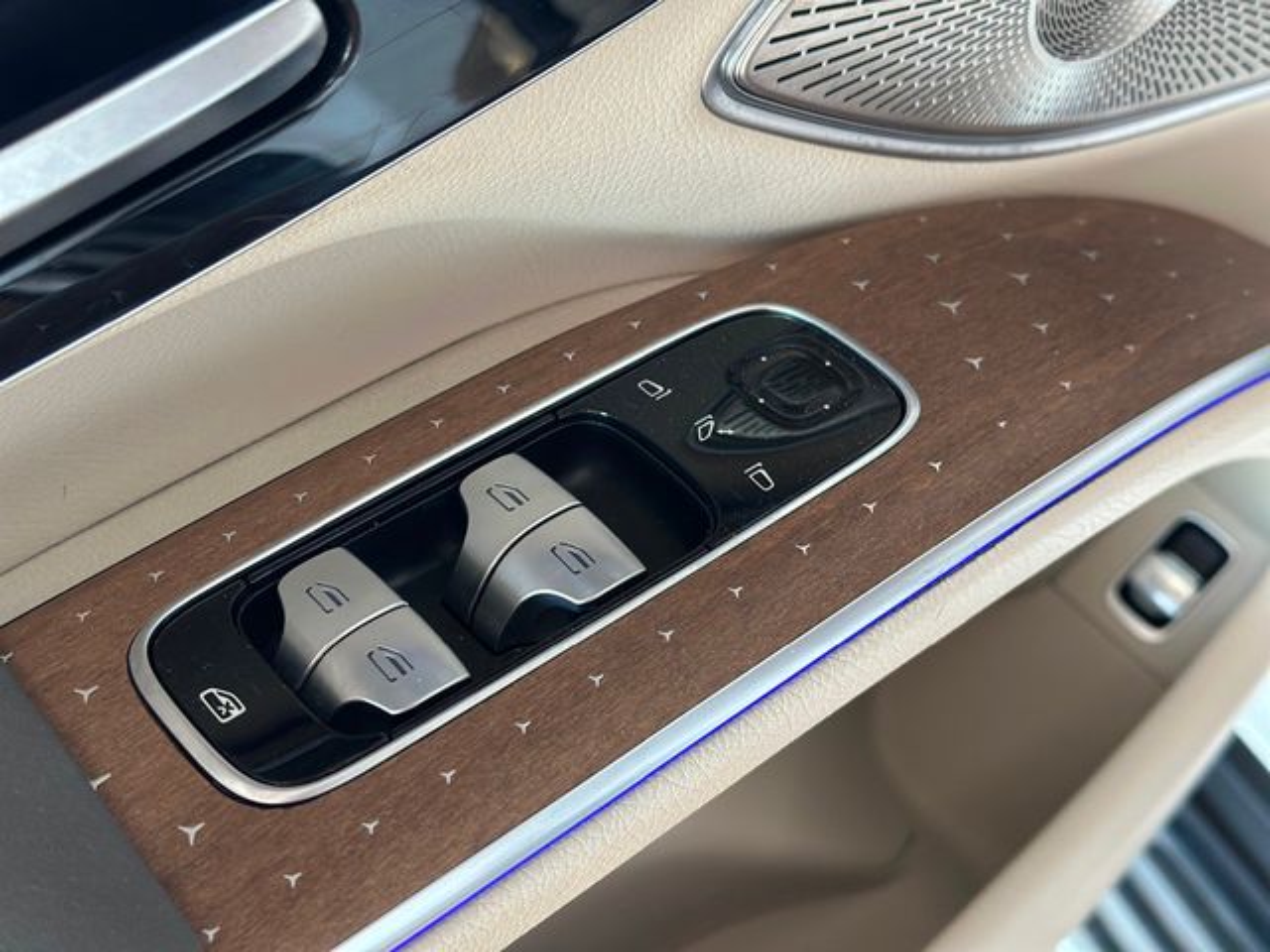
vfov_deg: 30.3
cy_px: 476
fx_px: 1761
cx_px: 635
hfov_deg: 39.7
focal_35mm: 48
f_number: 1.78
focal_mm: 6.86
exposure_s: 1/120
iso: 250
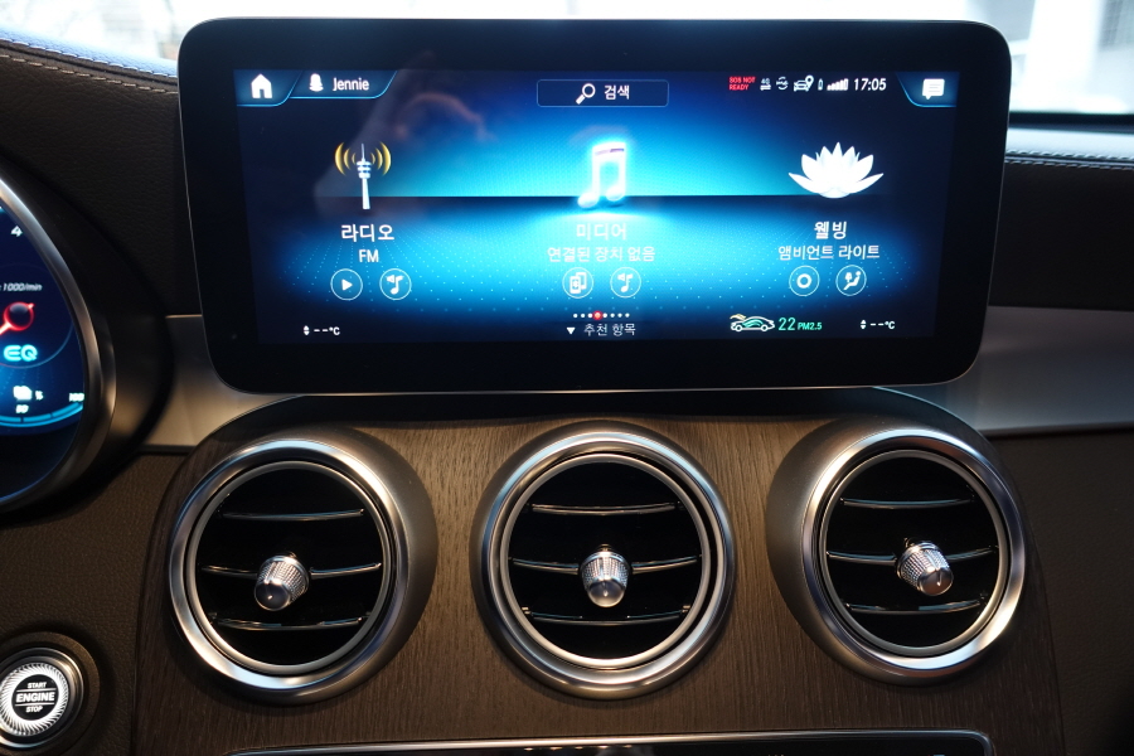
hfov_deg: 73.7
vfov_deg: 53.1
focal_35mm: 24
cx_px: 567
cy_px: 378
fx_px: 756
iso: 500
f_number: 1.8
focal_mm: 8.8
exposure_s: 1/30
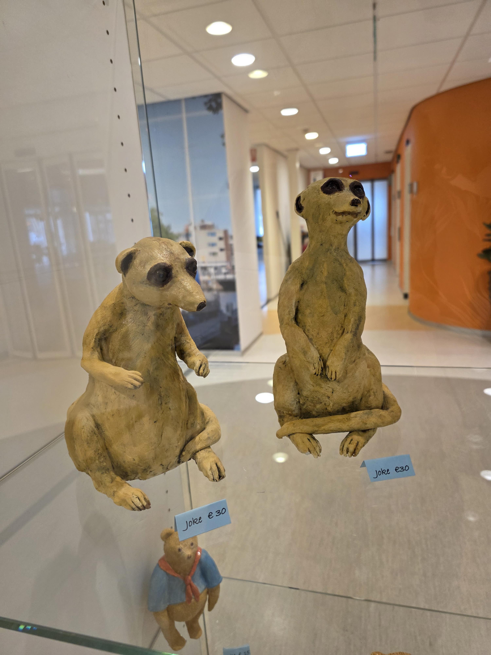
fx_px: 435
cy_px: 328
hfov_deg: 58.9
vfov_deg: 73.9
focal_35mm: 23
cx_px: 246
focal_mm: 6.3
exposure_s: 1/100
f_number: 1.7
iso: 250
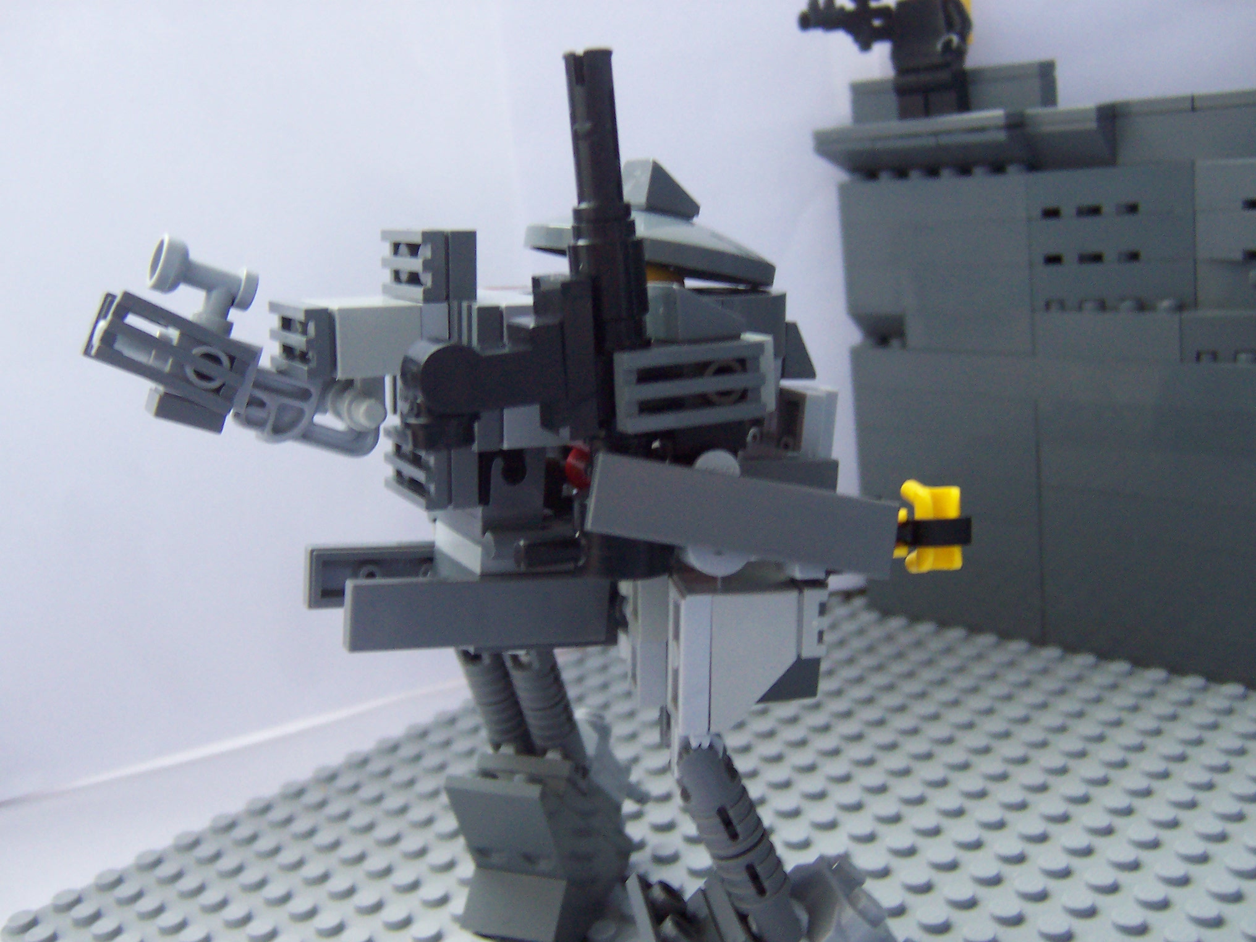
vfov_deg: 39.7
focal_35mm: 36
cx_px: 628
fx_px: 1306
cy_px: 471
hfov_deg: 51.4
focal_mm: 5.6
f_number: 2.8
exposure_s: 1/10
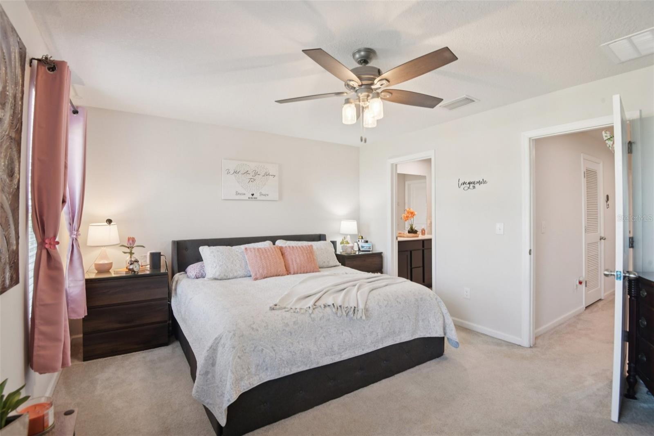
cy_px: 218
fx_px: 291
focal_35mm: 16
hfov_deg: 96.7
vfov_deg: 73.7
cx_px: 327
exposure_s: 1/15
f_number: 8
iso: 400
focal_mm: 16
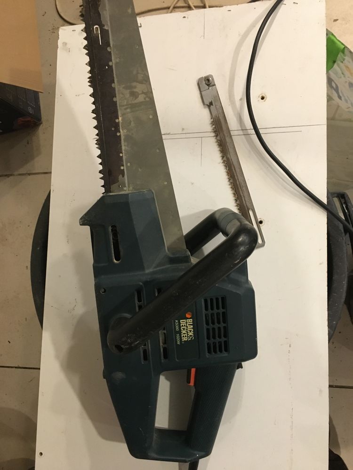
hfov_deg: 48.2
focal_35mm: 29
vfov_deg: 61.7
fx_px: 394
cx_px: 176
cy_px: 235
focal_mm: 4.15
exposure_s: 1/25
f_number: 2.2
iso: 200
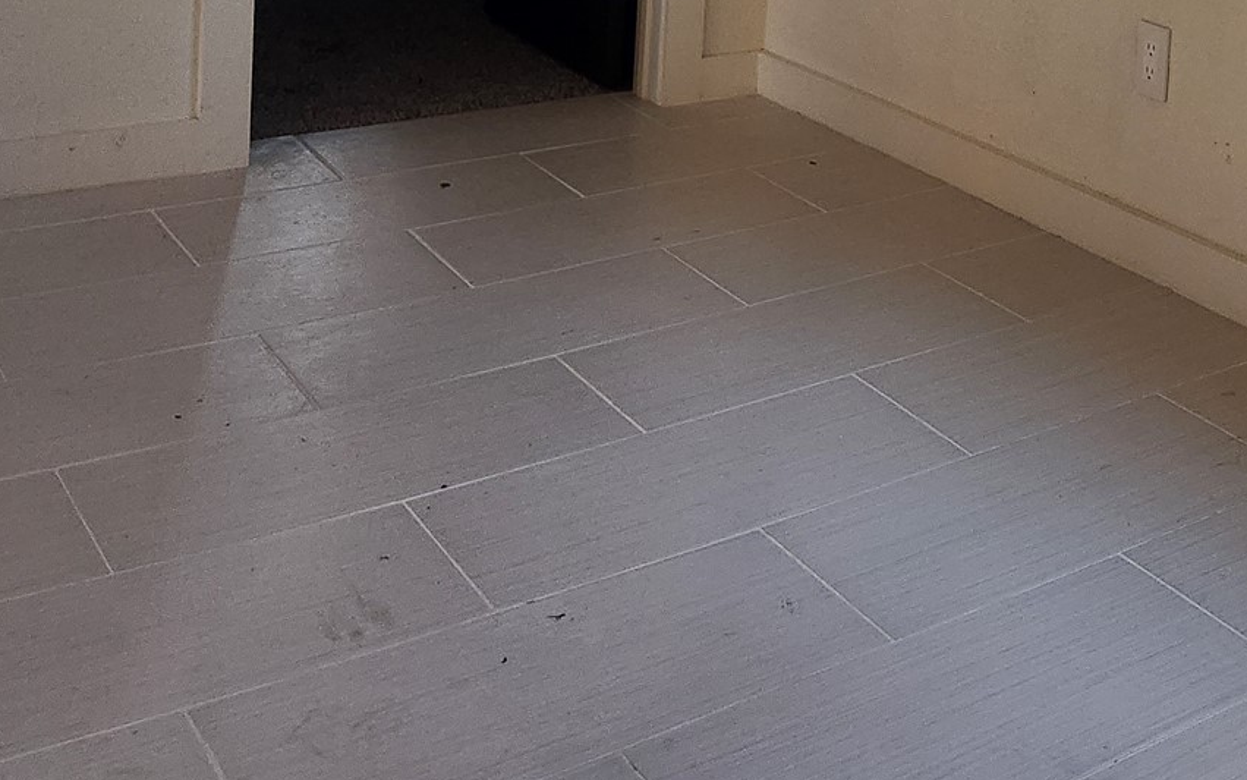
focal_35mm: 55
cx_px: 1234
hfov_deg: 33.8
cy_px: -268
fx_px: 1869
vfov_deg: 21.1
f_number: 1.8
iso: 320
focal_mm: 5.4
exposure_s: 1/120
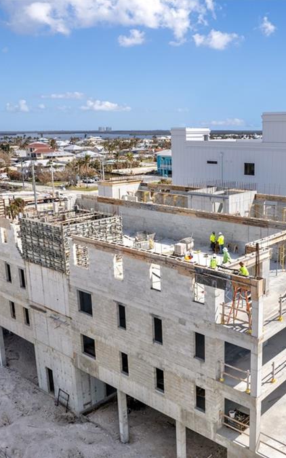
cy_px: 230
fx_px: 424
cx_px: 228
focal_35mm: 34
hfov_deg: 36.1
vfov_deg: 56.7
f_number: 2.8
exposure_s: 1/500
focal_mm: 8.38
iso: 100
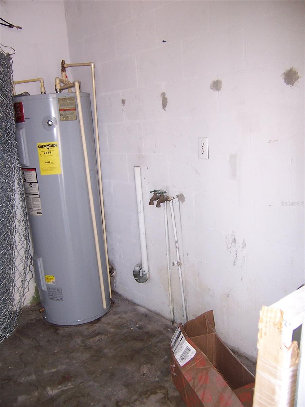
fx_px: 388
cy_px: 204
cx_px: 152
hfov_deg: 42.9
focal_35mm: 33
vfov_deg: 55.4
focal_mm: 5.5
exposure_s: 1/60
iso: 140
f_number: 2.8
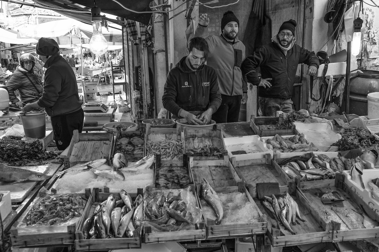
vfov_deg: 36.9
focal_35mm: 36
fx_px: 379
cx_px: 190
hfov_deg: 53.1
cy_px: 126
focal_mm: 36
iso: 500
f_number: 6.3
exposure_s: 1/250
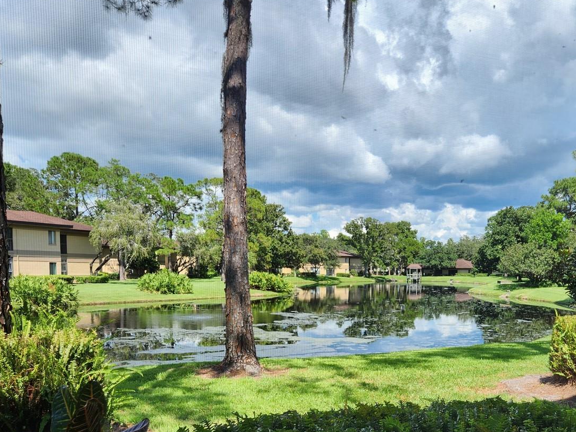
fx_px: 566
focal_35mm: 34
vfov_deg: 40.9
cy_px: 312
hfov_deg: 53.6
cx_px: 340
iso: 20
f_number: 1.8
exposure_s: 1/803
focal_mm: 5.4
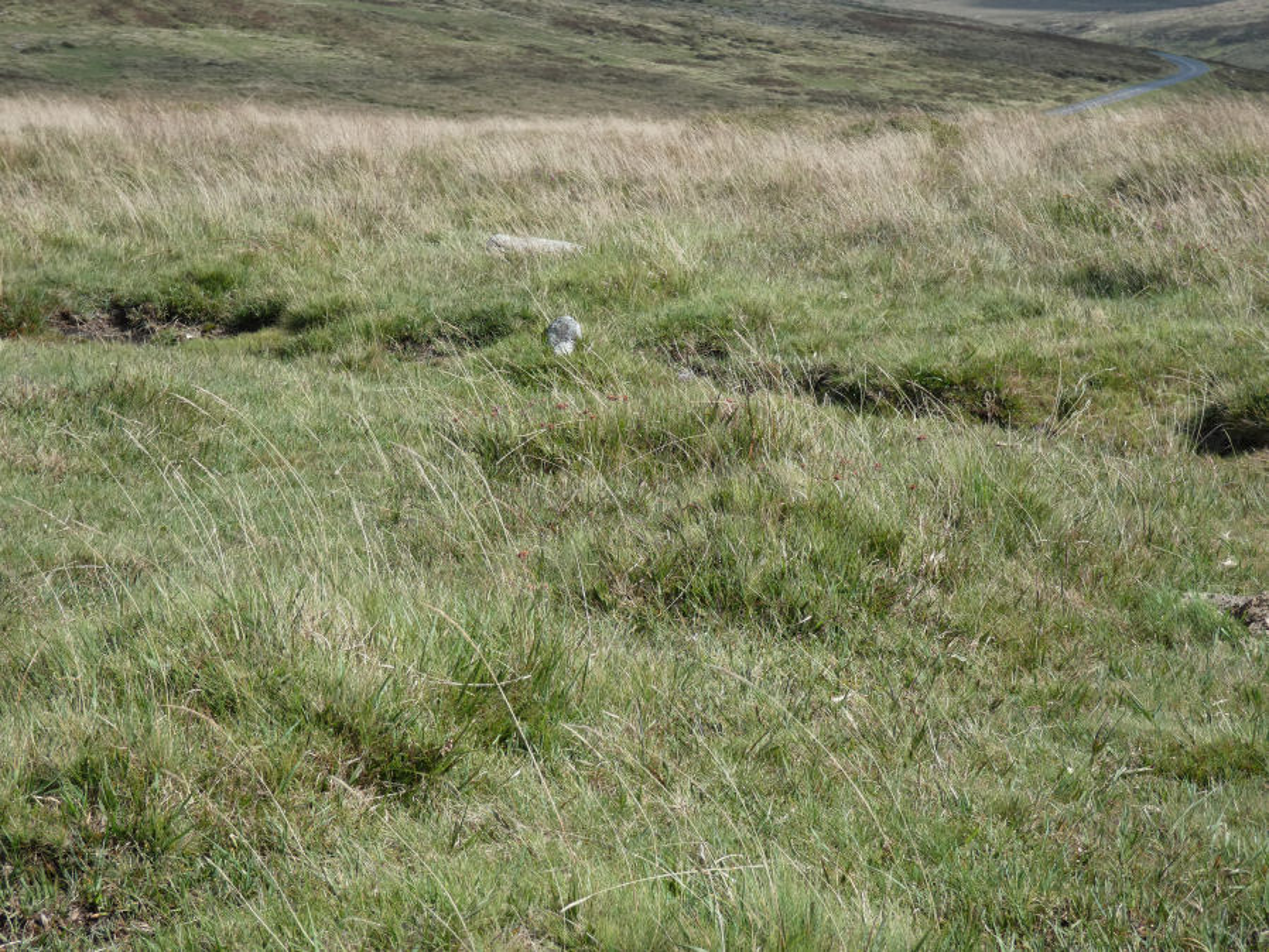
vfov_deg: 17.0
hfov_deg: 22.5
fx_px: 3190
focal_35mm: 87
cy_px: 476
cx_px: 634
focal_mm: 15.6
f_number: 4.6
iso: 80
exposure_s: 1/400
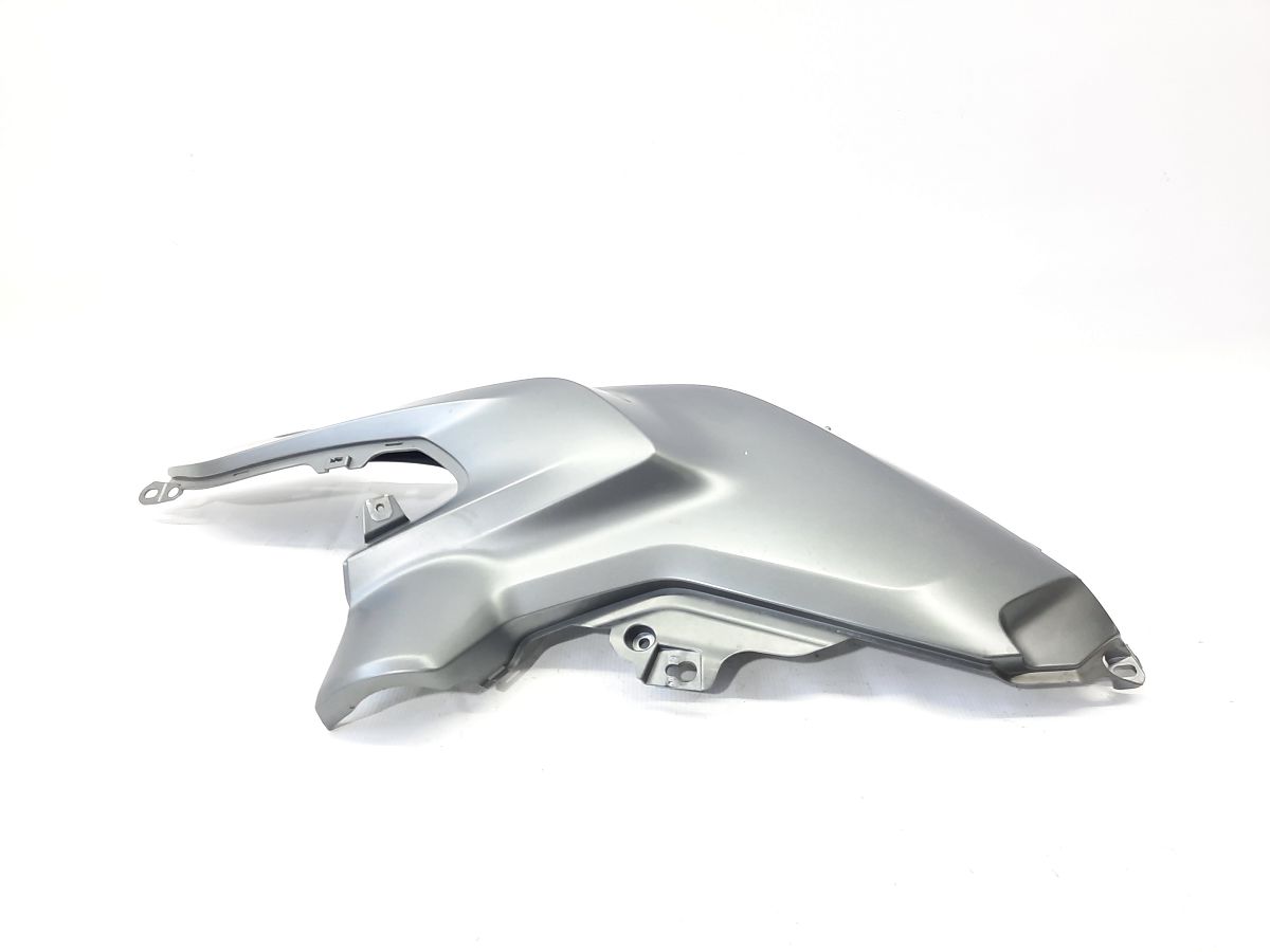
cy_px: 476
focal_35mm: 25
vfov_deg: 54.9
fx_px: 917
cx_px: 635
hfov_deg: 69.4
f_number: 2
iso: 125
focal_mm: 4.6
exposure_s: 1/50
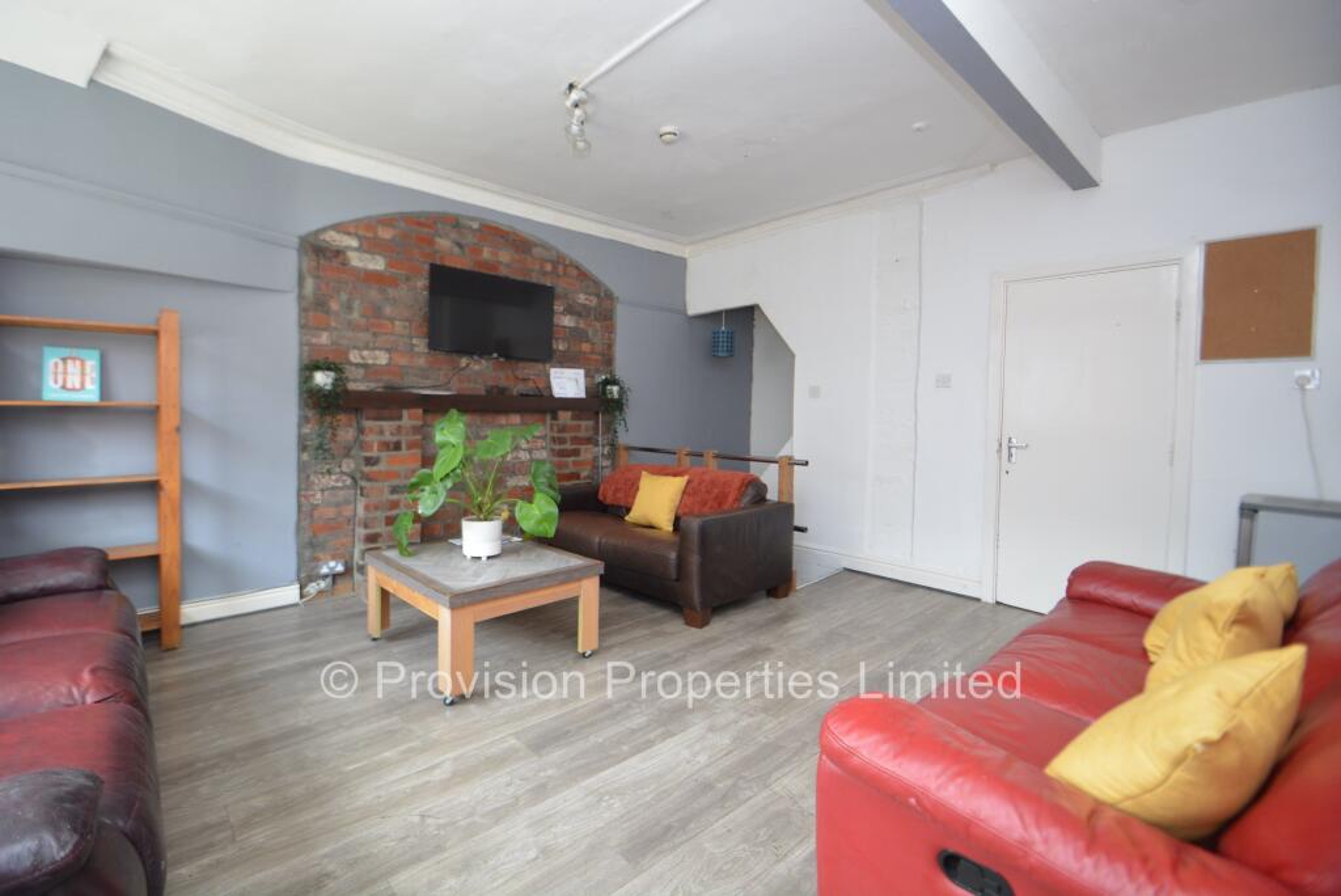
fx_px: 559
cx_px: 670
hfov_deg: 100.4
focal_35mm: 15
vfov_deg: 77.4
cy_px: 448
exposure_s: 1/60
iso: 400
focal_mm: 10
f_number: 4
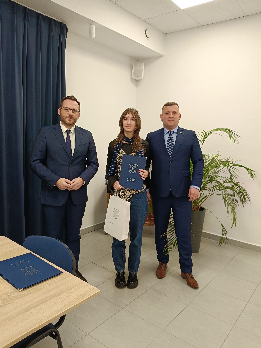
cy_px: 174
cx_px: 130
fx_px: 261
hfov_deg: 53.1
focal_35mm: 26
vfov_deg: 67.3
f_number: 1.88
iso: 500
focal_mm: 4.84
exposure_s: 1/100
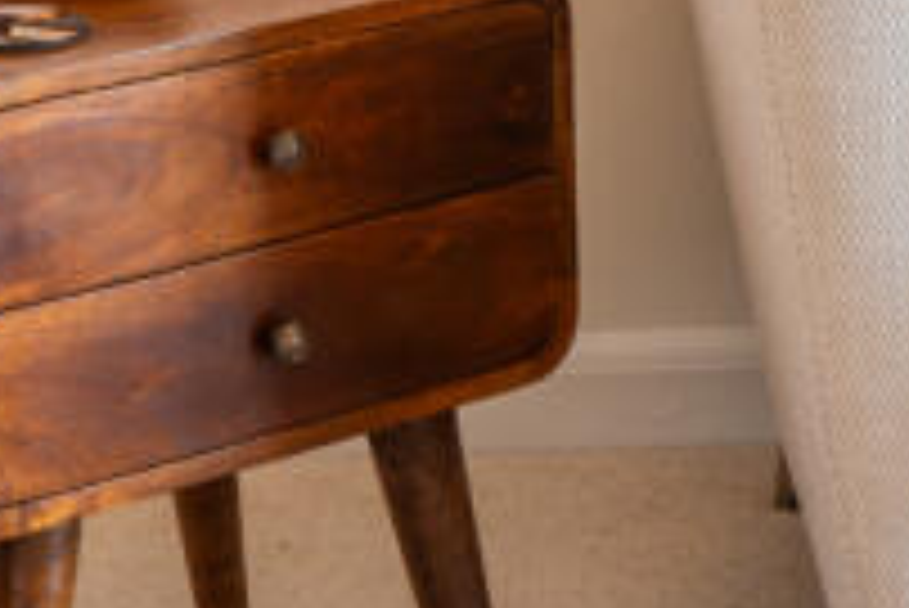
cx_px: 652
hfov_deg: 12.6
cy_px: -826
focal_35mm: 162
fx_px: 4093
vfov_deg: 7.9
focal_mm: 32
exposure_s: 1/2.5
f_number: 11
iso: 200
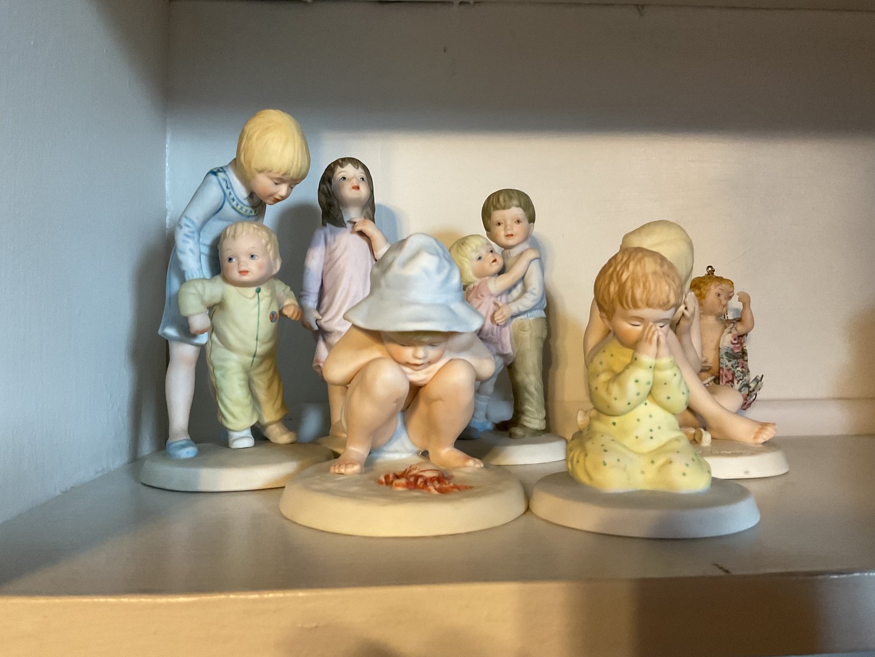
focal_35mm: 29
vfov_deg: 48.2
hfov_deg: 61.7
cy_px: 328
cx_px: 438
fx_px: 733
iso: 200
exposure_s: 1/40
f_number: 1.8
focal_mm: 3
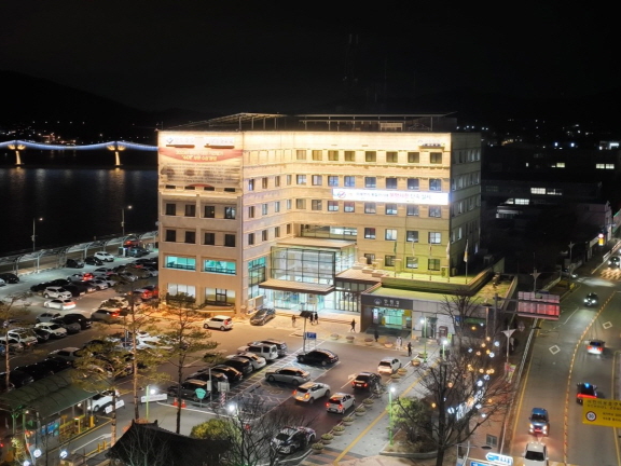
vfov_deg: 54.9
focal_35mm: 25
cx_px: 314
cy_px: 225
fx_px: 448
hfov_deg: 69.4
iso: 530
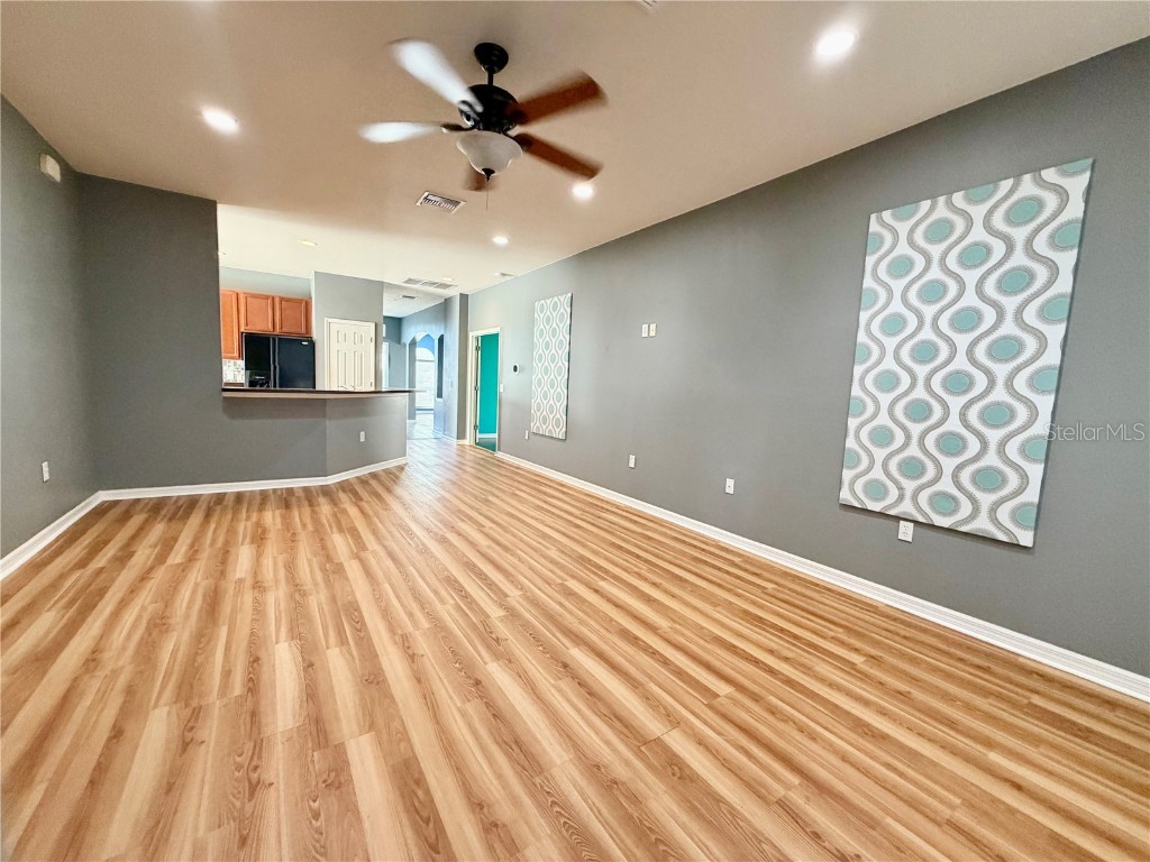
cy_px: 431
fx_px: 465
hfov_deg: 102.1
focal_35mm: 14
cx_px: 575
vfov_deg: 85.7
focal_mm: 2.22
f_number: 2.2
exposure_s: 1/60
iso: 320
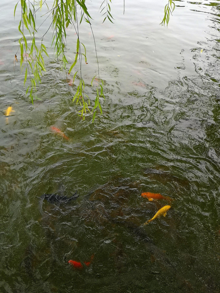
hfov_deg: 35.1
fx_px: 347
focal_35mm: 41
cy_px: 146
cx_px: 110
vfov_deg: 45.8
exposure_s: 1/410
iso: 50
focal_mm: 3.95
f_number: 1.8
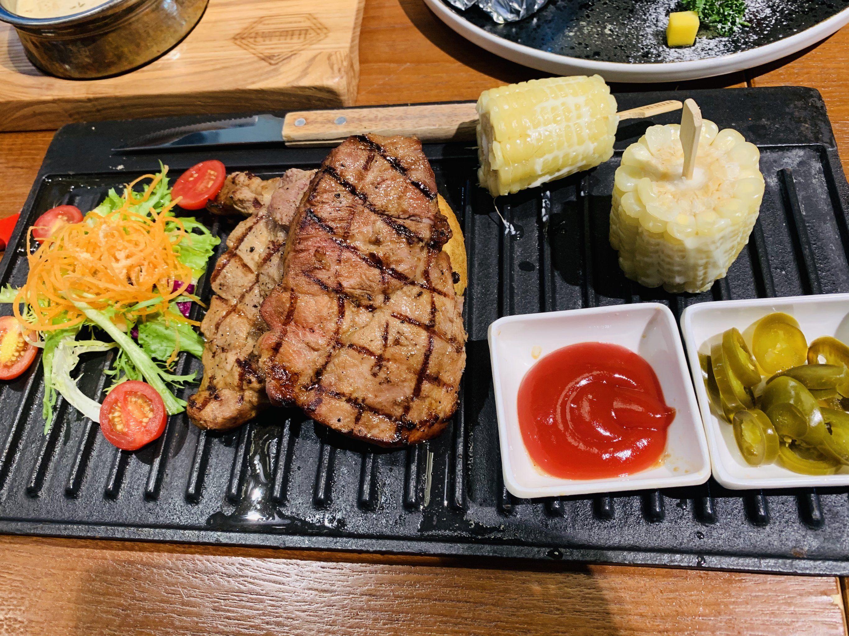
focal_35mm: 26
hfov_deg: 67.3
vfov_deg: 53.1
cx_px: 424
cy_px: 318
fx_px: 638
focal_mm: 4.25
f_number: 1.8
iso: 125
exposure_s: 1/49
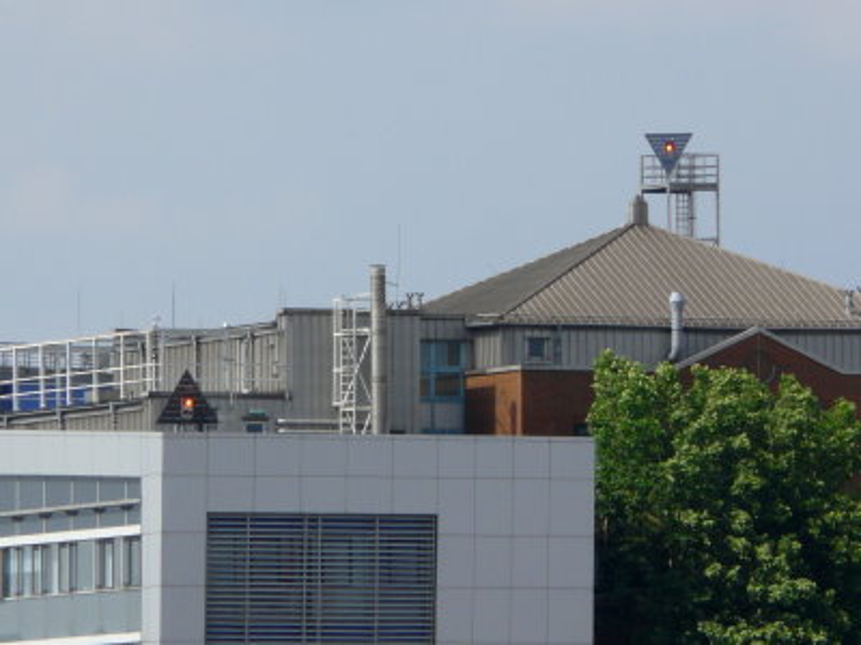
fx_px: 10521
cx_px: 430
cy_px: 322
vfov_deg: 3.5
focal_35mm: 423
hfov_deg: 4.7
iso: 100
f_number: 5.6
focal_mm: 69.4
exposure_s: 1/400
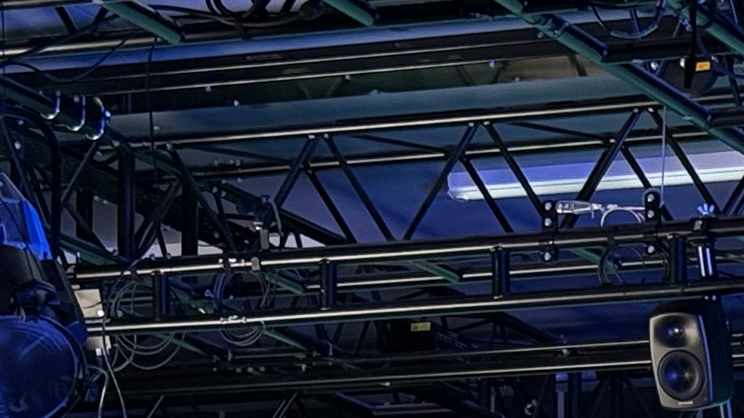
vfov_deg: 5.4
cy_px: 1063
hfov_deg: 9.8
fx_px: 4301
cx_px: 849
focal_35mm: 218
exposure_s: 1/377
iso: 80
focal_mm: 6.76
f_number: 1.78
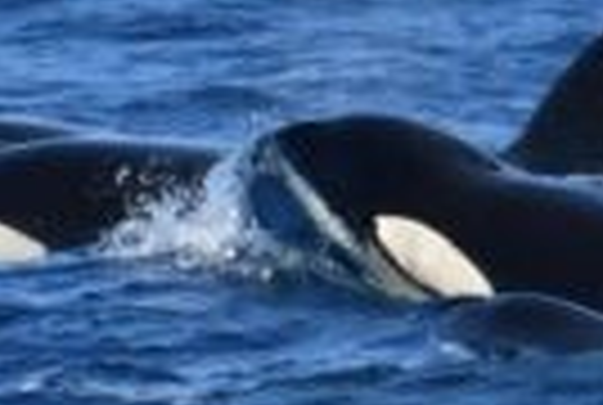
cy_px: 79
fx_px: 37990
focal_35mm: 2263
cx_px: -81
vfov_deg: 0.6
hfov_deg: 0.9
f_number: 6
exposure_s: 1/8000
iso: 1400
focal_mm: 380
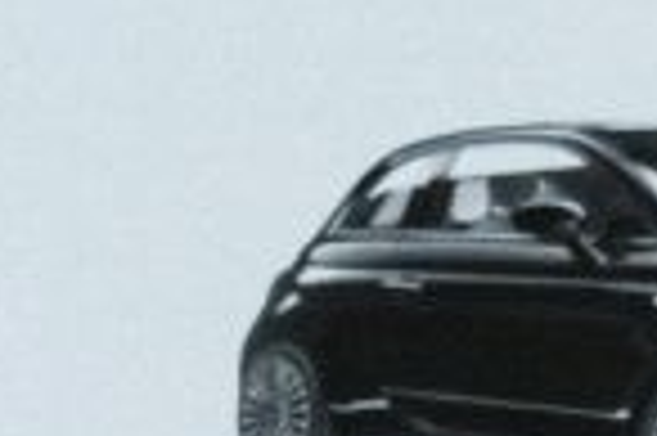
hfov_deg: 7.9
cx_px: 691
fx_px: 4703
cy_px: 1115
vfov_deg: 5.1
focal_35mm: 258
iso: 6400
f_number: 3.6
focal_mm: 25.4
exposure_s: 1/2200
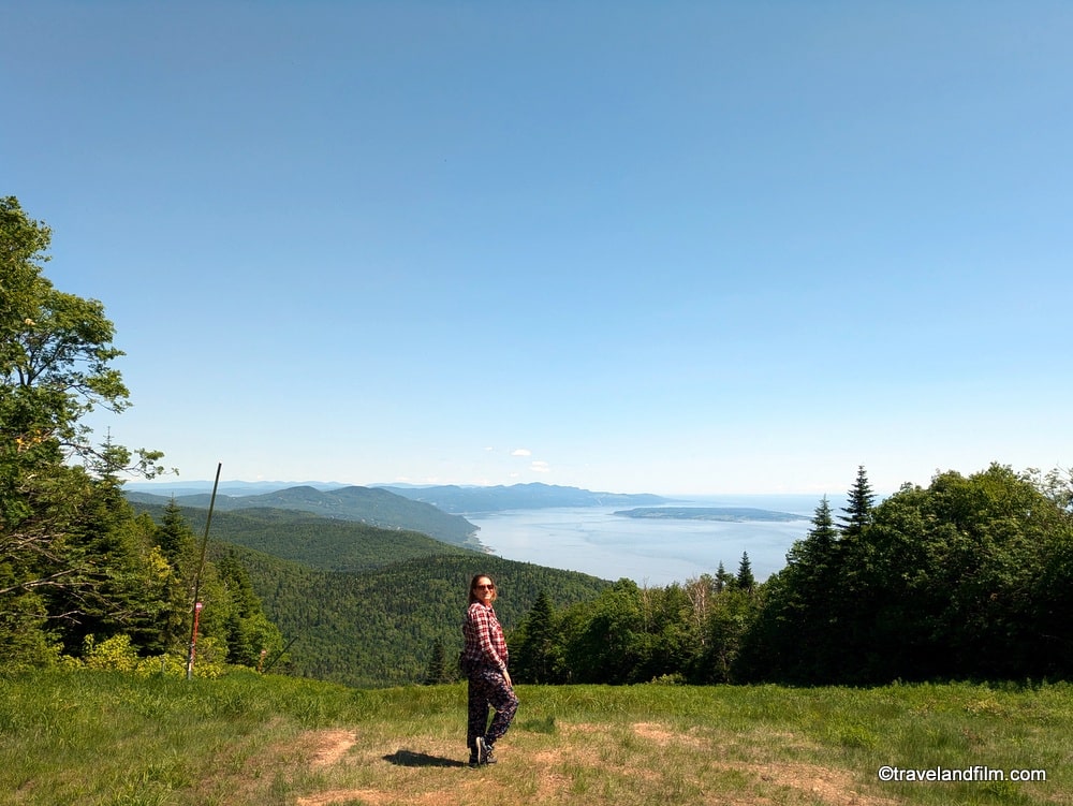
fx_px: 775
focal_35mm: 25
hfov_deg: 69.4
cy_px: 403
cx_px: 536
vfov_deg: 54.9
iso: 56
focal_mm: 5.43
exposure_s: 1/1972
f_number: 1.89
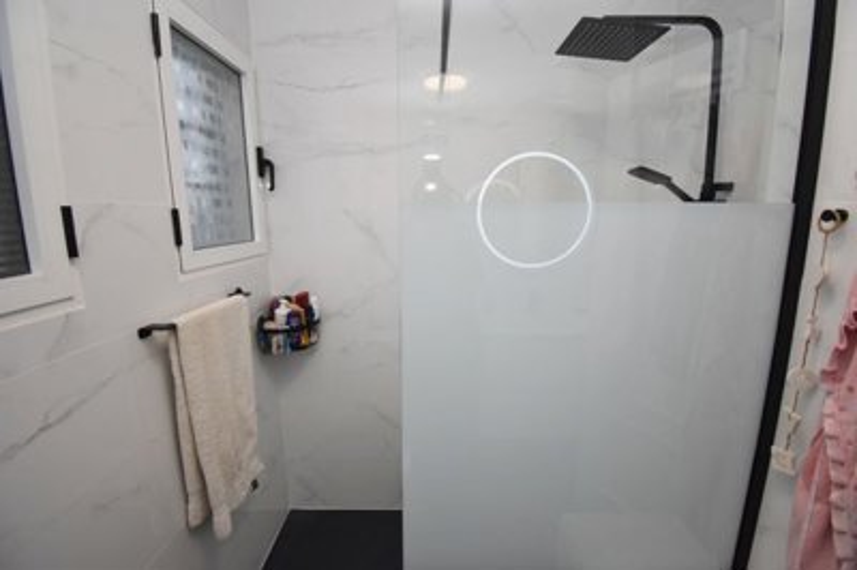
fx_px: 357
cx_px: 428
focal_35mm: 15
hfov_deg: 100.4
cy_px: 285
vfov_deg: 77.2
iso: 900
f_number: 4.5
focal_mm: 10
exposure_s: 1/125
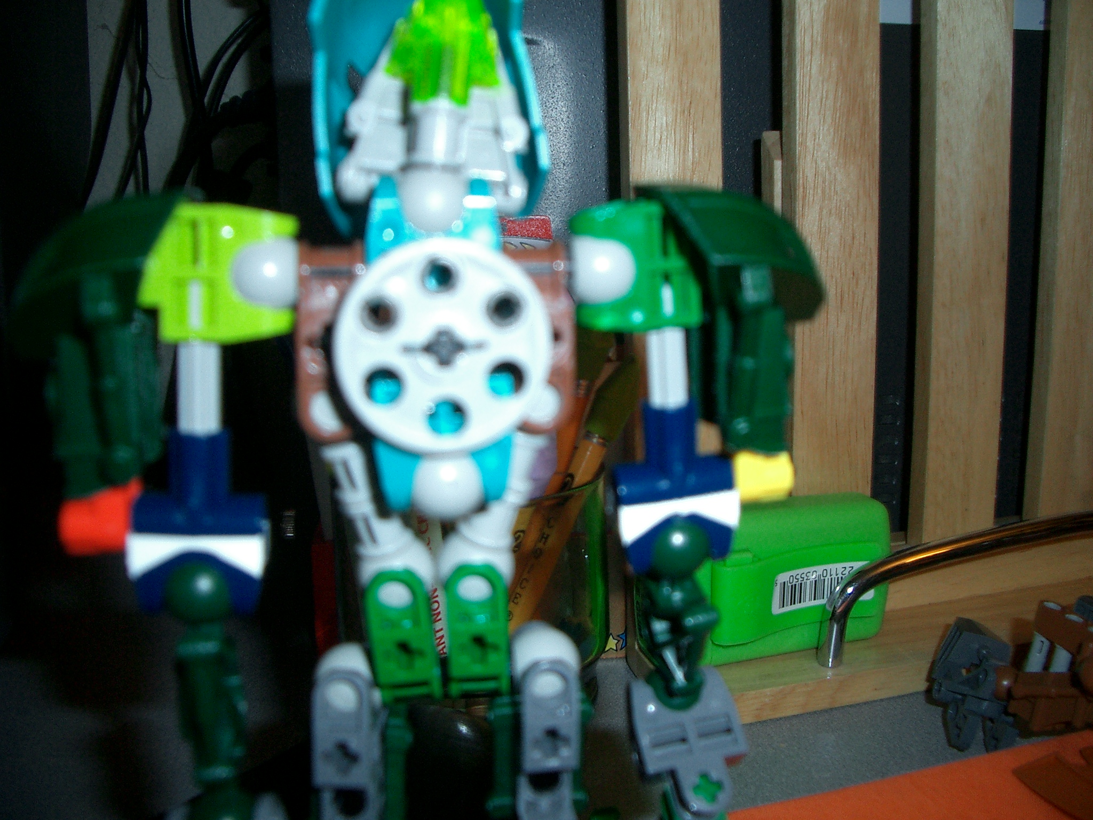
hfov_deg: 52.6
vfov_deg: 40.7
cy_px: 410
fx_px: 1105
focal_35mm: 35
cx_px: 546
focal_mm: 5.8
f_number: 2.6
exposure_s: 1/40
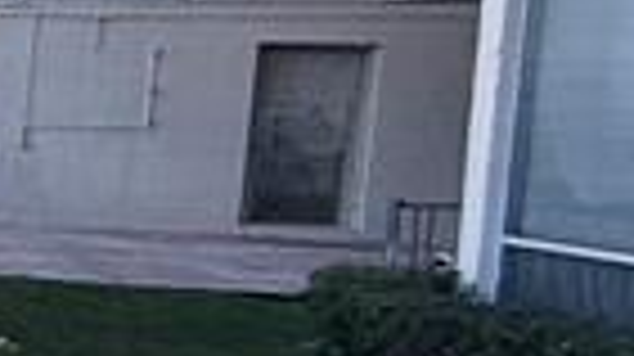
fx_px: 1864
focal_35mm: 111
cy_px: 198
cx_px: -1628
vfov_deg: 10.9
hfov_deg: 9.4
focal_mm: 2.22
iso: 50
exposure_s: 1/1033
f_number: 2.2
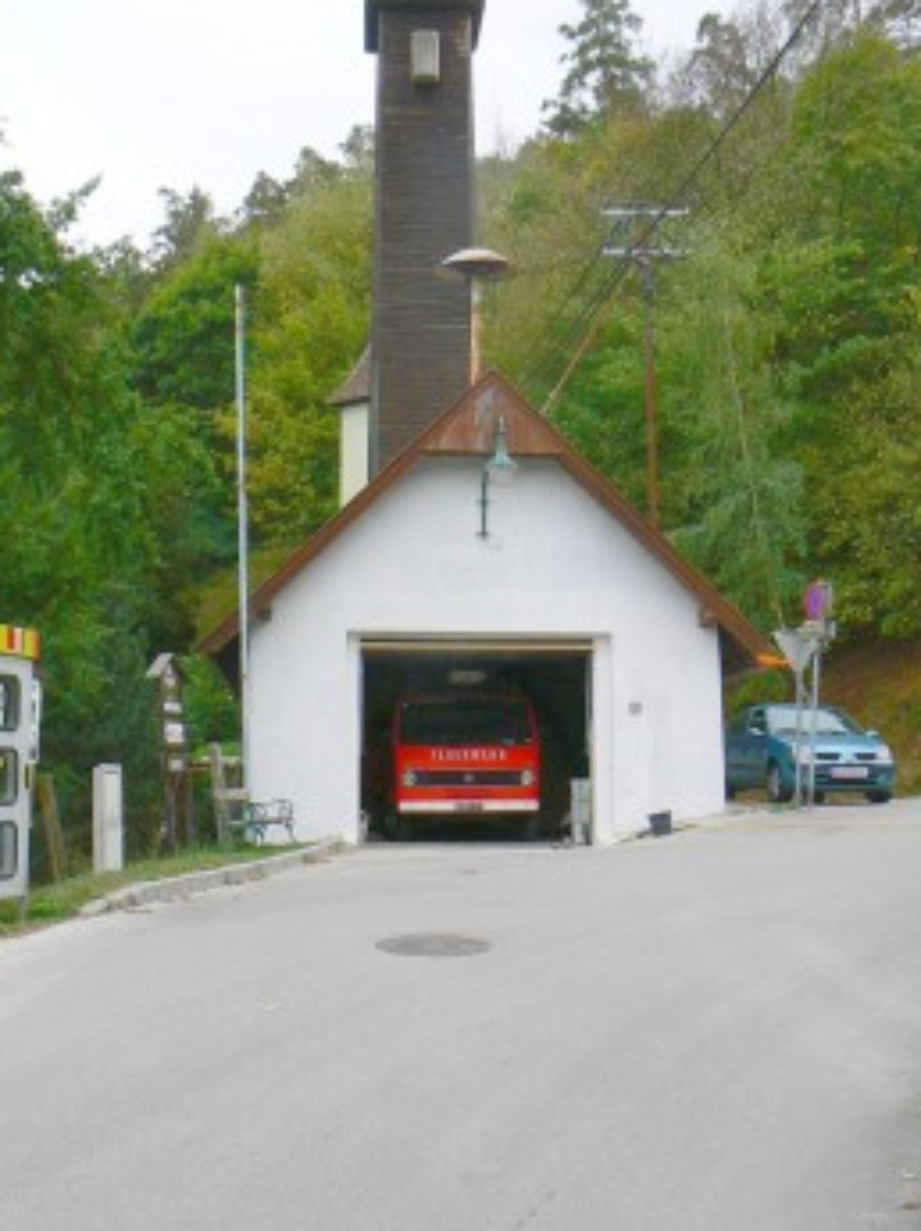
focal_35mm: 47
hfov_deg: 30.8
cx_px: 405
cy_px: 535
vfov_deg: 40.4
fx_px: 1670
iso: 100
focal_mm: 6
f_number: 5.6
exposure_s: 1/160
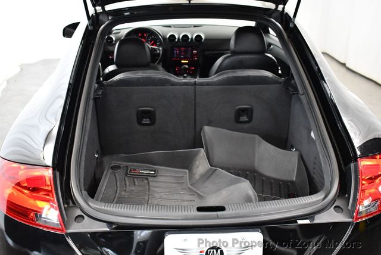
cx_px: 190
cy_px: 128
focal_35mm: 40
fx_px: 424
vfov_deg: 33.5
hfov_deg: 48.4
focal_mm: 20
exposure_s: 1/125
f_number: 3.5
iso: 3200
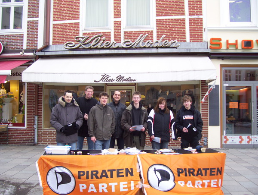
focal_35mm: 36
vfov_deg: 39.8
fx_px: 269
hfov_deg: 51.3
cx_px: 129
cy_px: 98
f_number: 2.7
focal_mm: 6
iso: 80
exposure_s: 1/250
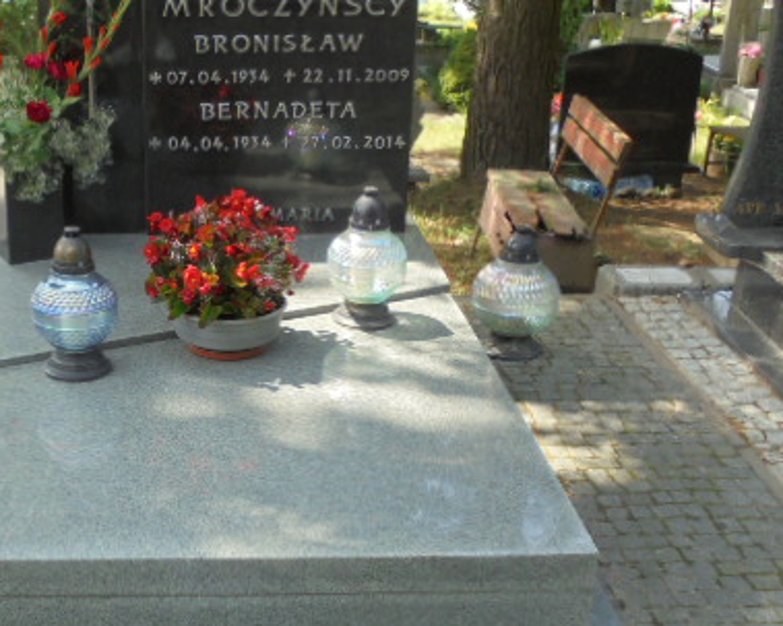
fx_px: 1297
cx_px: 163
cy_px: 364
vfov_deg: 27.1
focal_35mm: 56
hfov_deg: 32.7
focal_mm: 6.1
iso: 100
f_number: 4
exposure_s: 1/160
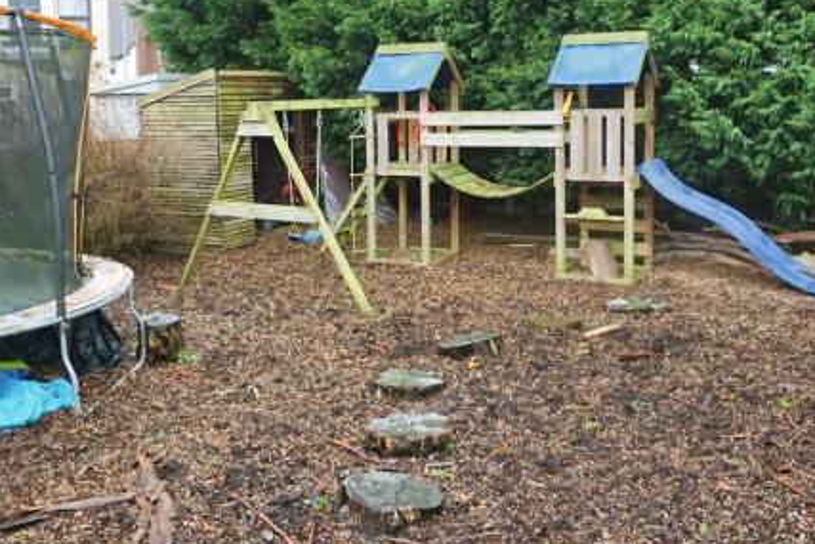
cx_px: 426
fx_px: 815
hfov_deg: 53.1
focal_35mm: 36
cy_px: 167
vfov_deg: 36.4
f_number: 4
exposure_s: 1/160
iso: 640
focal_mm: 10
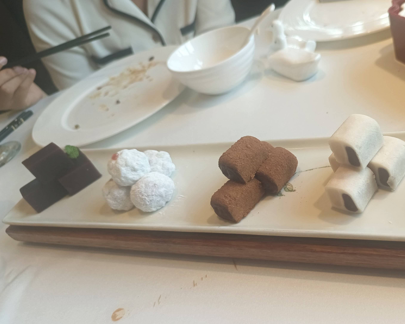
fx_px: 396
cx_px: 293
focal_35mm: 33
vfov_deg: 44.5
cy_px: 180
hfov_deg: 52.3
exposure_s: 1/100
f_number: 1.88
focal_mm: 5.59
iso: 689
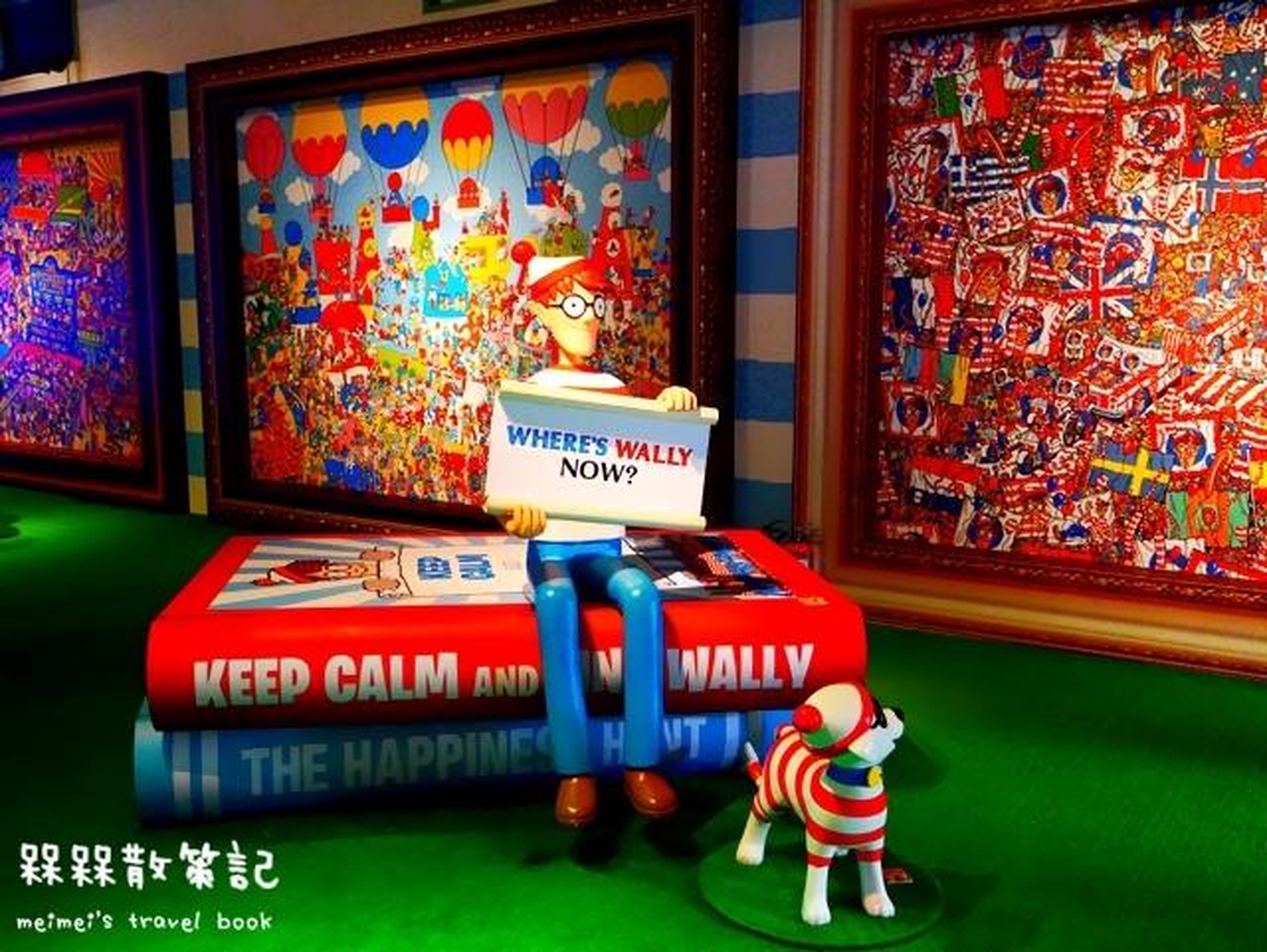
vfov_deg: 41.8
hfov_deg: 53.9
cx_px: 634
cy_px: 476
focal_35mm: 34
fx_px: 1245
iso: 2000
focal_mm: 17
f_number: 4
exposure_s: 1/60
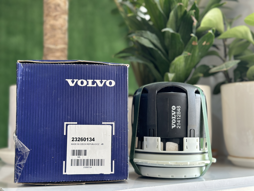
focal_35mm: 48
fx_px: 352
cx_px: 127
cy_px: 96
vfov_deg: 30.3
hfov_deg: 39.7
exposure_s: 1/121
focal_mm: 6.86
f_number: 1.78
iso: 100
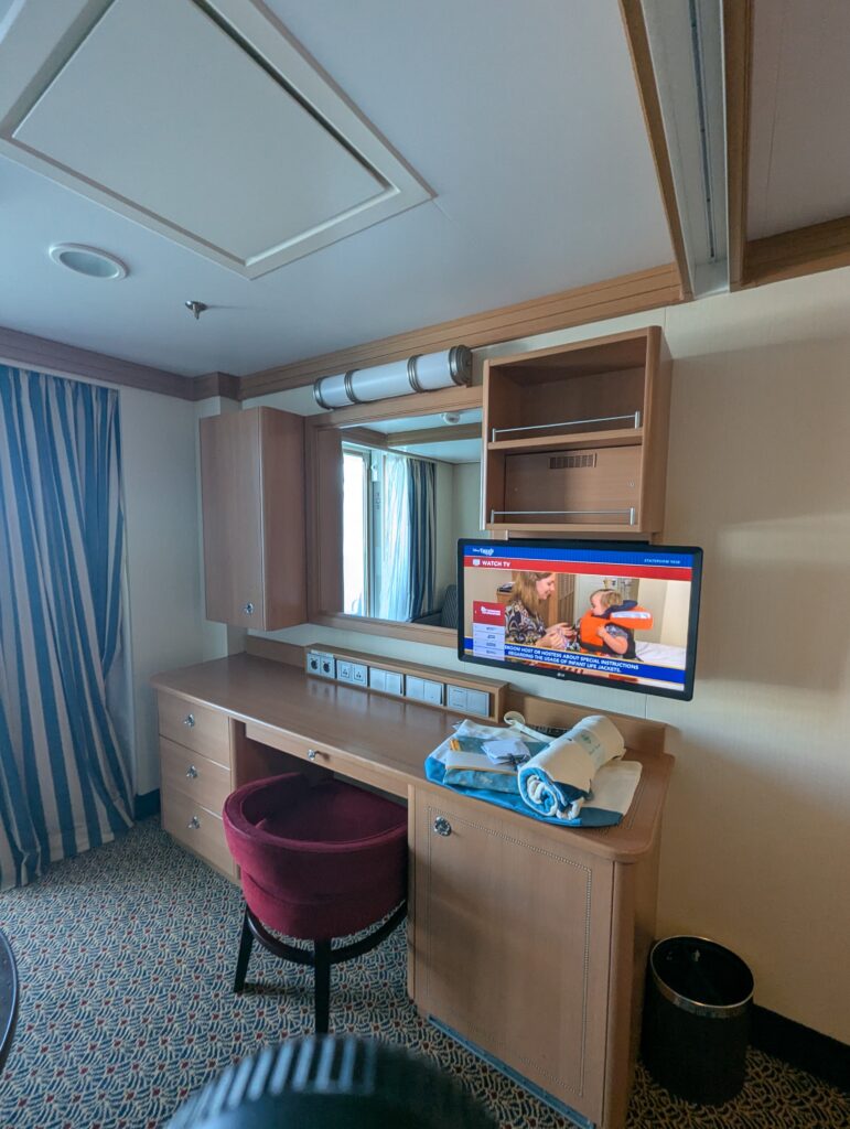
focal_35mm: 13
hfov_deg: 90.1
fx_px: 425
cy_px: 564
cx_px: 425
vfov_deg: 106.1
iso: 128
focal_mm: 1.95
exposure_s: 1/47.3
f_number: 2.2
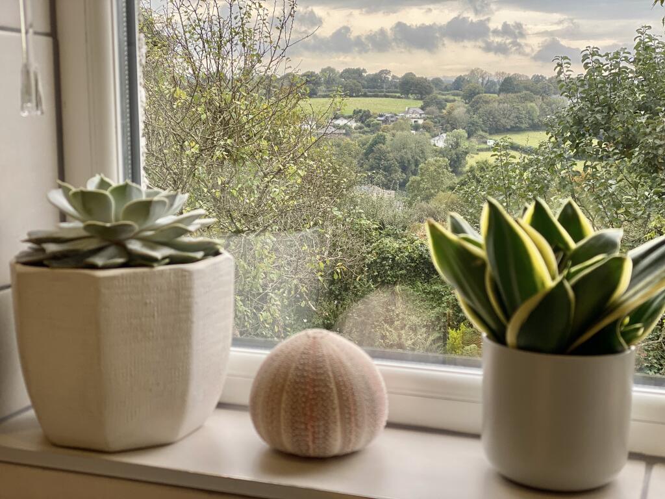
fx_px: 999
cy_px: 250
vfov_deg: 28.0
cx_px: 332
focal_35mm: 52
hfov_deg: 36.8
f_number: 2
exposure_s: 1/163
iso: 20
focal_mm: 6
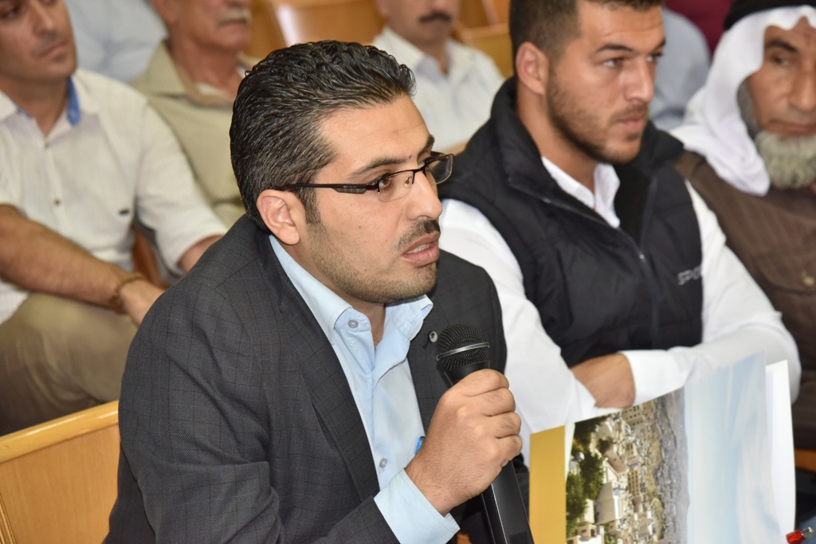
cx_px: 408
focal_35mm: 95
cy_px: 272
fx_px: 2153
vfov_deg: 14.4
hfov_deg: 21.5
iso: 2000
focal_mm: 95
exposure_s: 1/125
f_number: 6.3
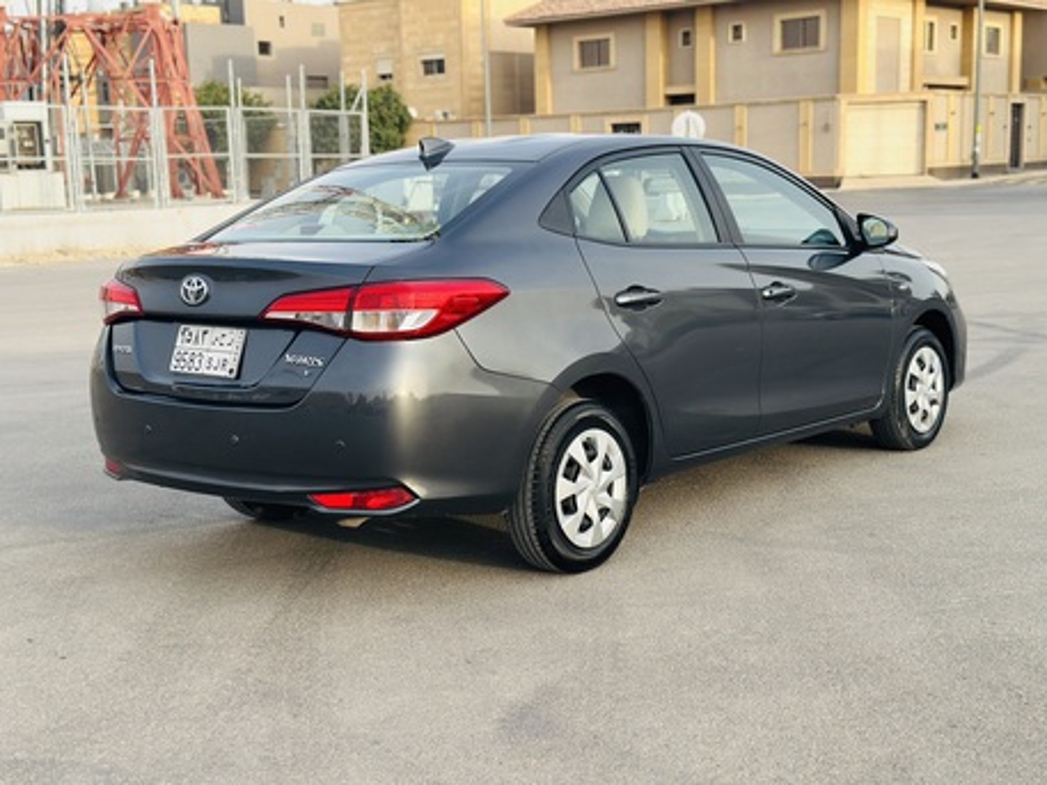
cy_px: 392
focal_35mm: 48
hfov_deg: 39.6
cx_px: 524
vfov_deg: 30.3
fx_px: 1452
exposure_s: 1/953
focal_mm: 6.86
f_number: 1.78
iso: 80
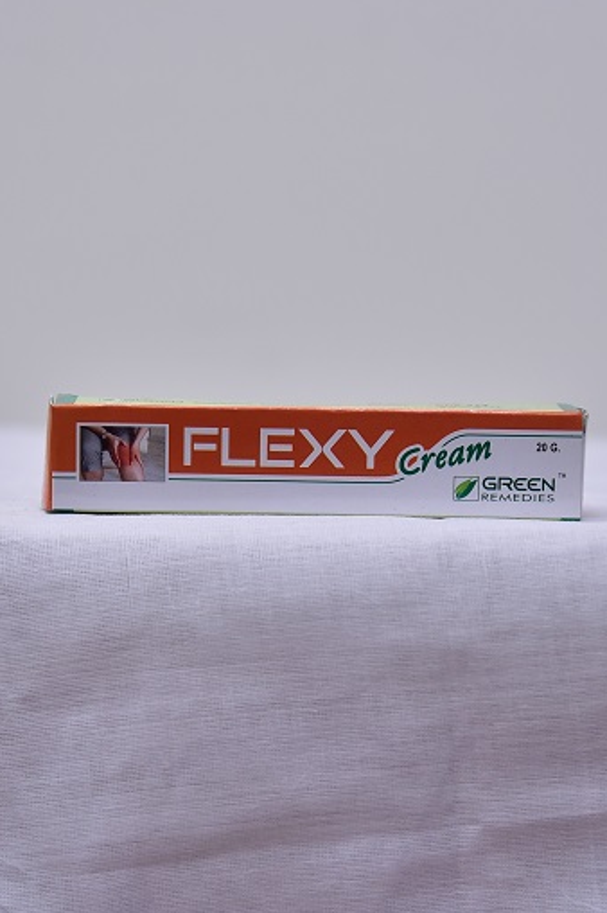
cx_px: 311
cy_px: 451
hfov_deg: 15.3
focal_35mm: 89
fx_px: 2254
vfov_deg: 22.9
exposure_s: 1/160
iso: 1250
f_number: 4.5
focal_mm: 86
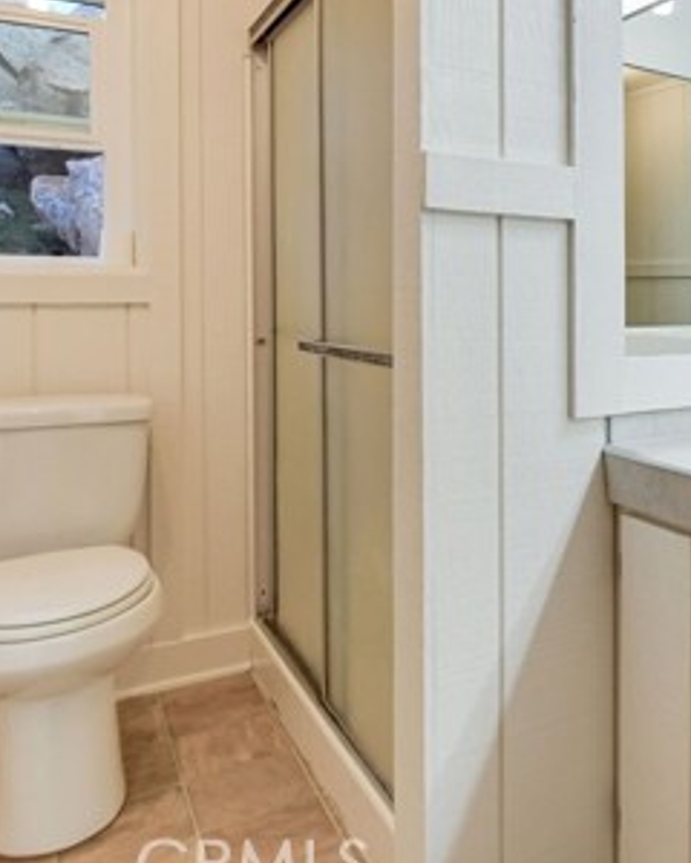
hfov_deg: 40.7
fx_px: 767
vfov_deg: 57.6
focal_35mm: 30
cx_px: 728
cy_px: 292
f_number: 6.3
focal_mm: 10
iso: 800
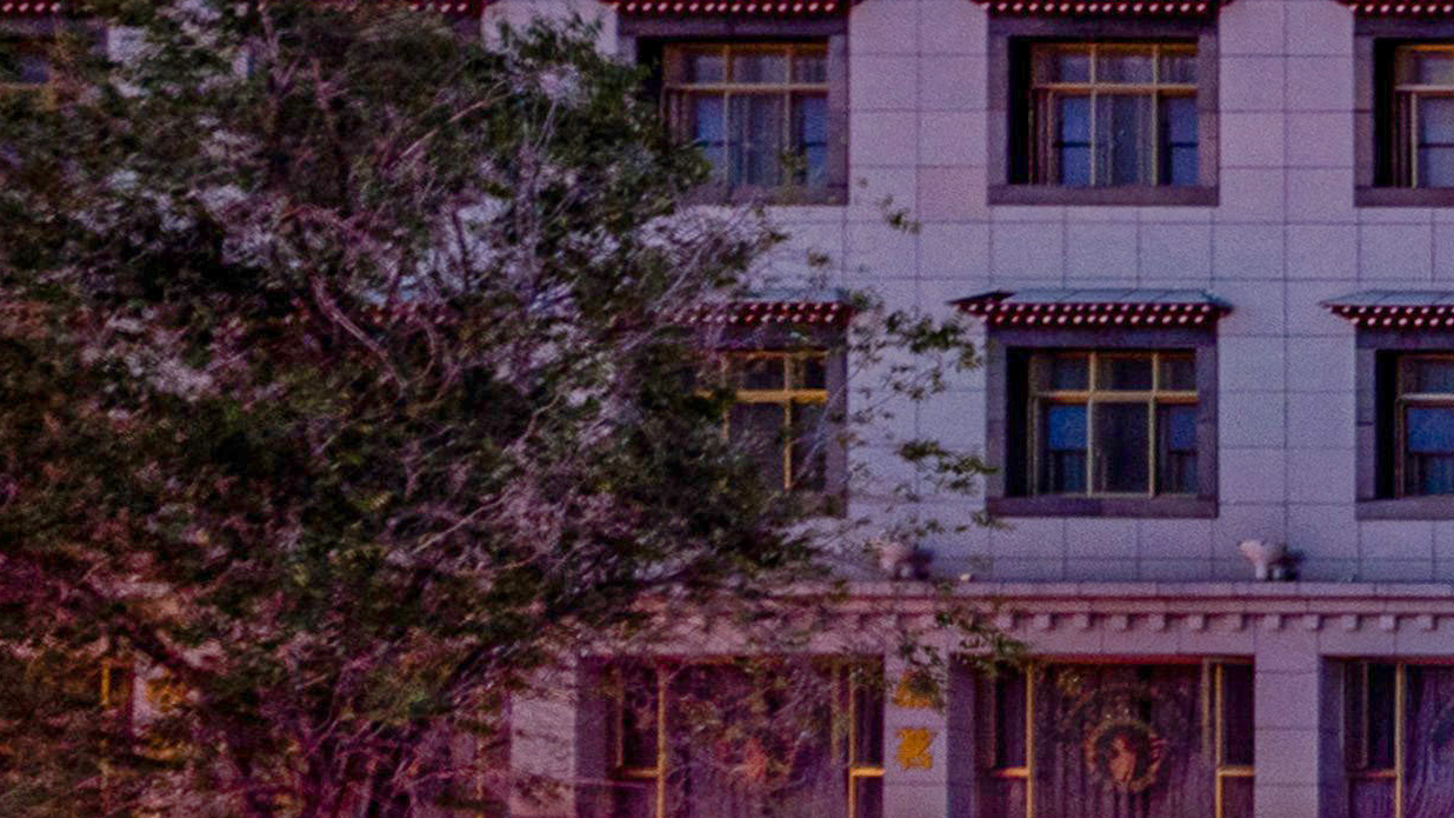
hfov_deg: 12.4
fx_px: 3662
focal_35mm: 95
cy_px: -523
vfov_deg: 12.0
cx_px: 4087
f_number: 8
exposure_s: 1
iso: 100
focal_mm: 16
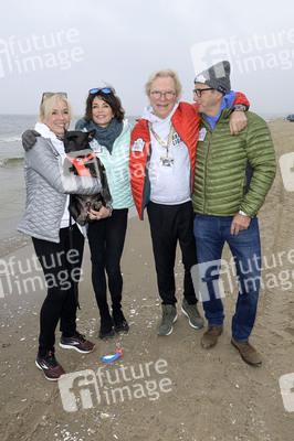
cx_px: 147
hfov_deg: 41.0
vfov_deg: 58.8
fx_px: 393
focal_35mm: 32
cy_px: 220
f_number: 9
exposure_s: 1/250
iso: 640
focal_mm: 32
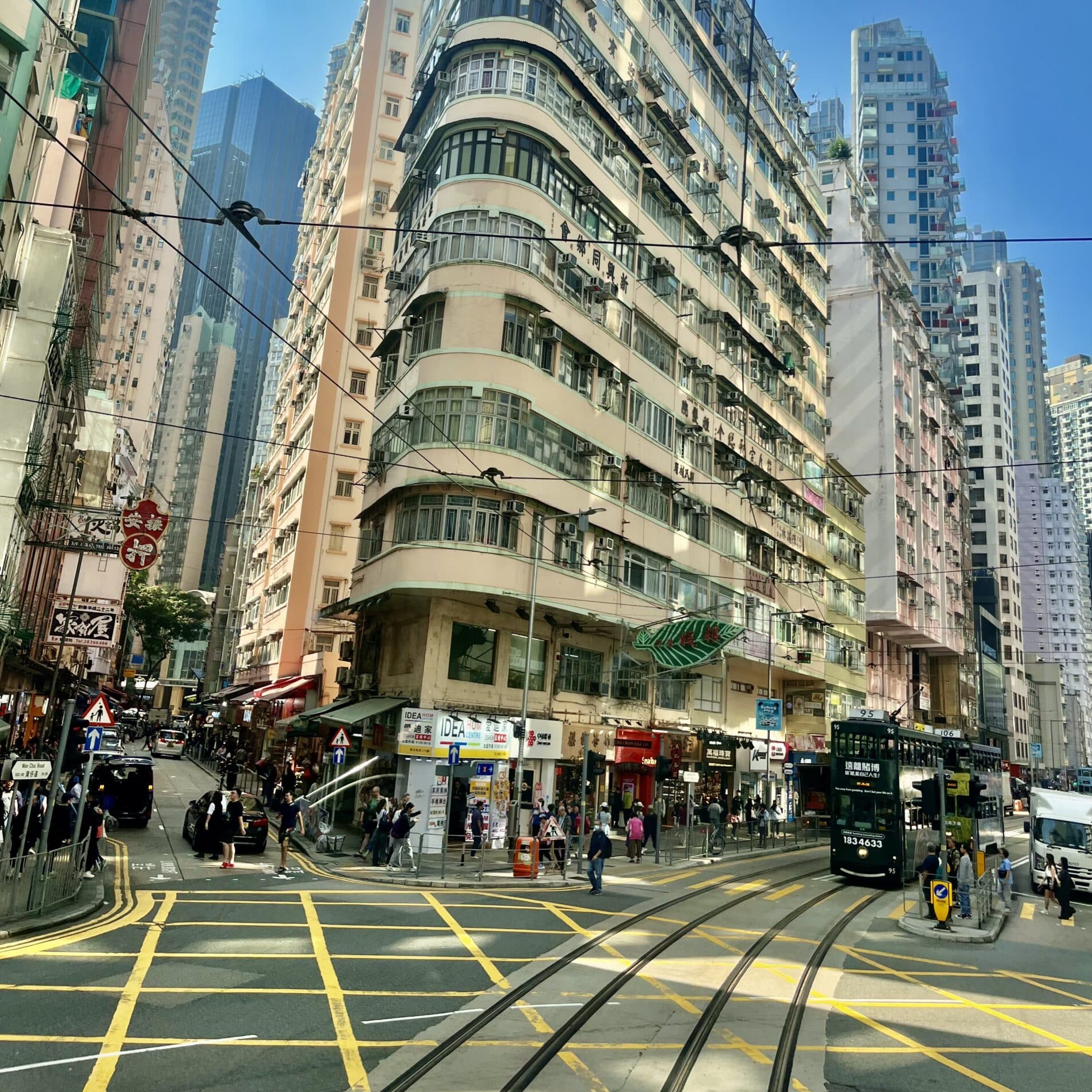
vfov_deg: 51.9
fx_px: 1106
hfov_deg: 52.5
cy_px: 405
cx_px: 542
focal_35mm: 31
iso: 50
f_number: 1.6
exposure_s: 1/1279
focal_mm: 5.1
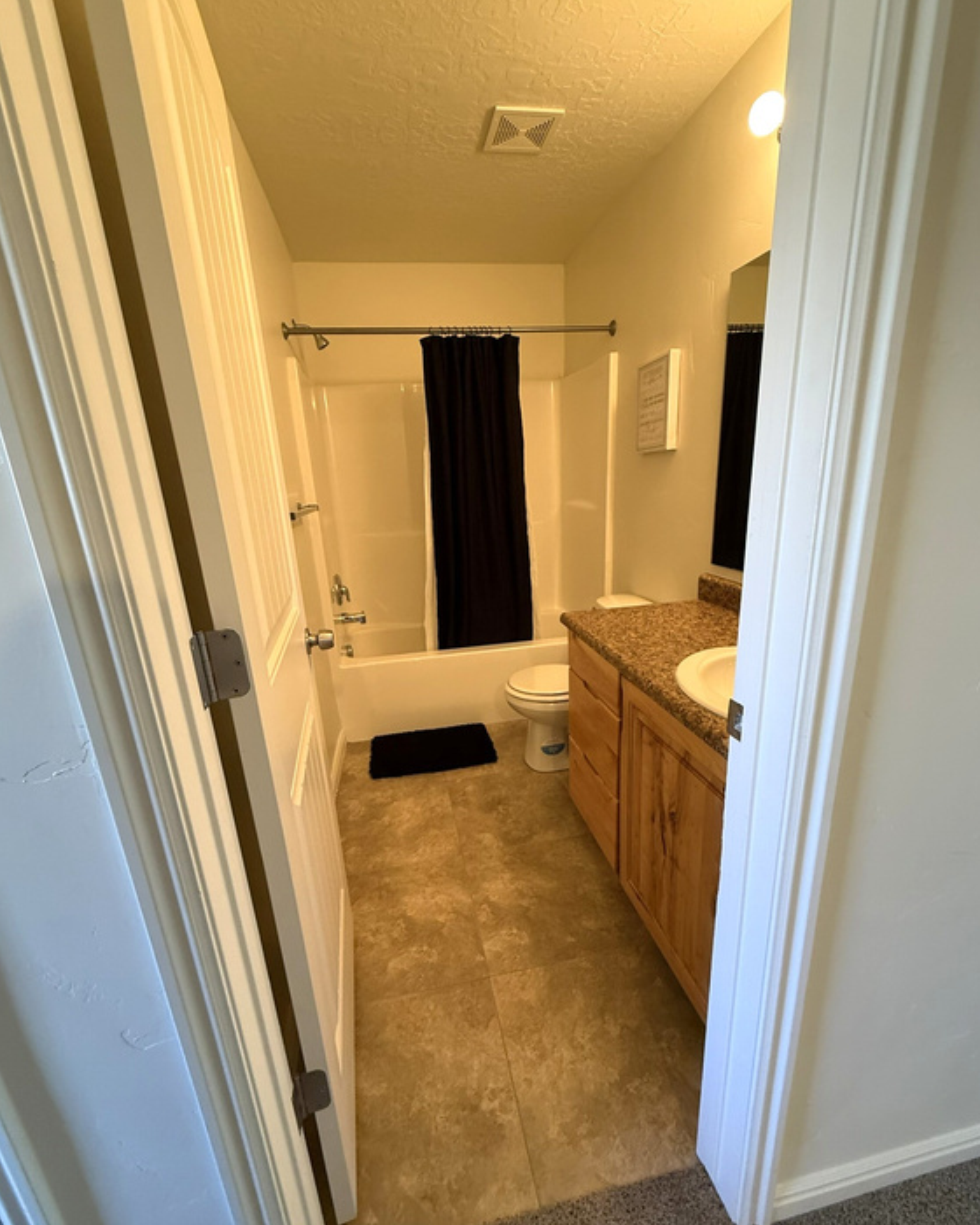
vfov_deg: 96.7
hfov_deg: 84.0
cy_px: 637
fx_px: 544
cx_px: 485
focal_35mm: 15
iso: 320
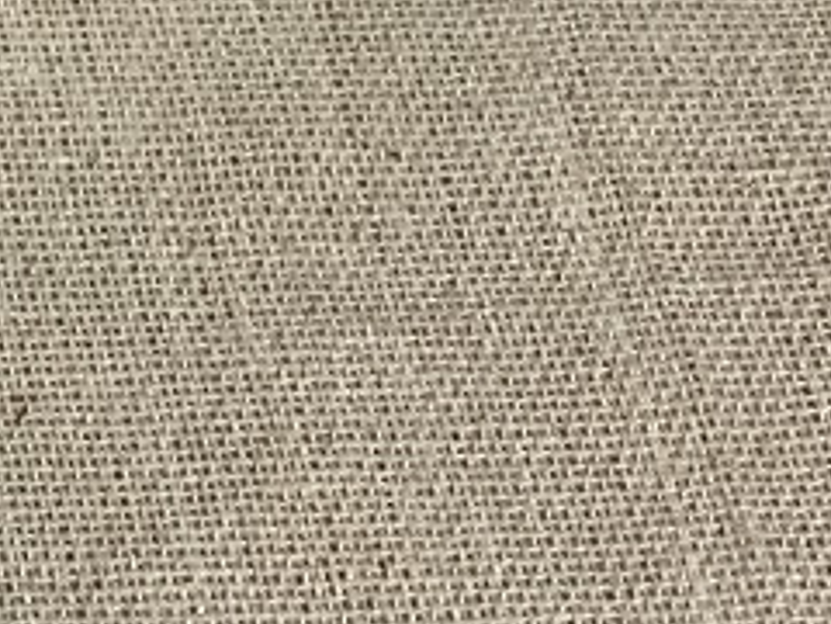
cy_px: -537
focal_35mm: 218
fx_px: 5233
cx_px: -824
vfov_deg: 6.6
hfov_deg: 8.6
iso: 160
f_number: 2
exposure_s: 1/100
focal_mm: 6
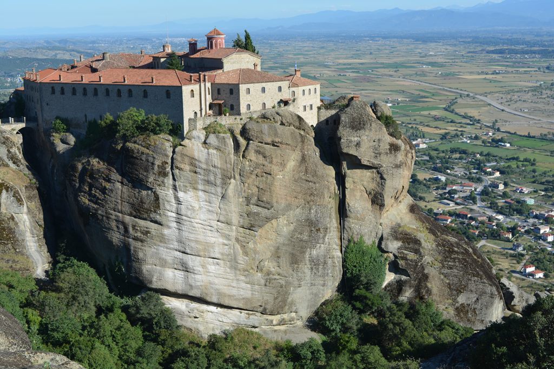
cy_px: 184
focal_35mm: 48
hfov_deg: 41.1
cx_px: 277
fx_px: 739
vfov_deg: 28.1
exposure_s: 1/500
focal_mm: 32
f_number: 8
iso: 200
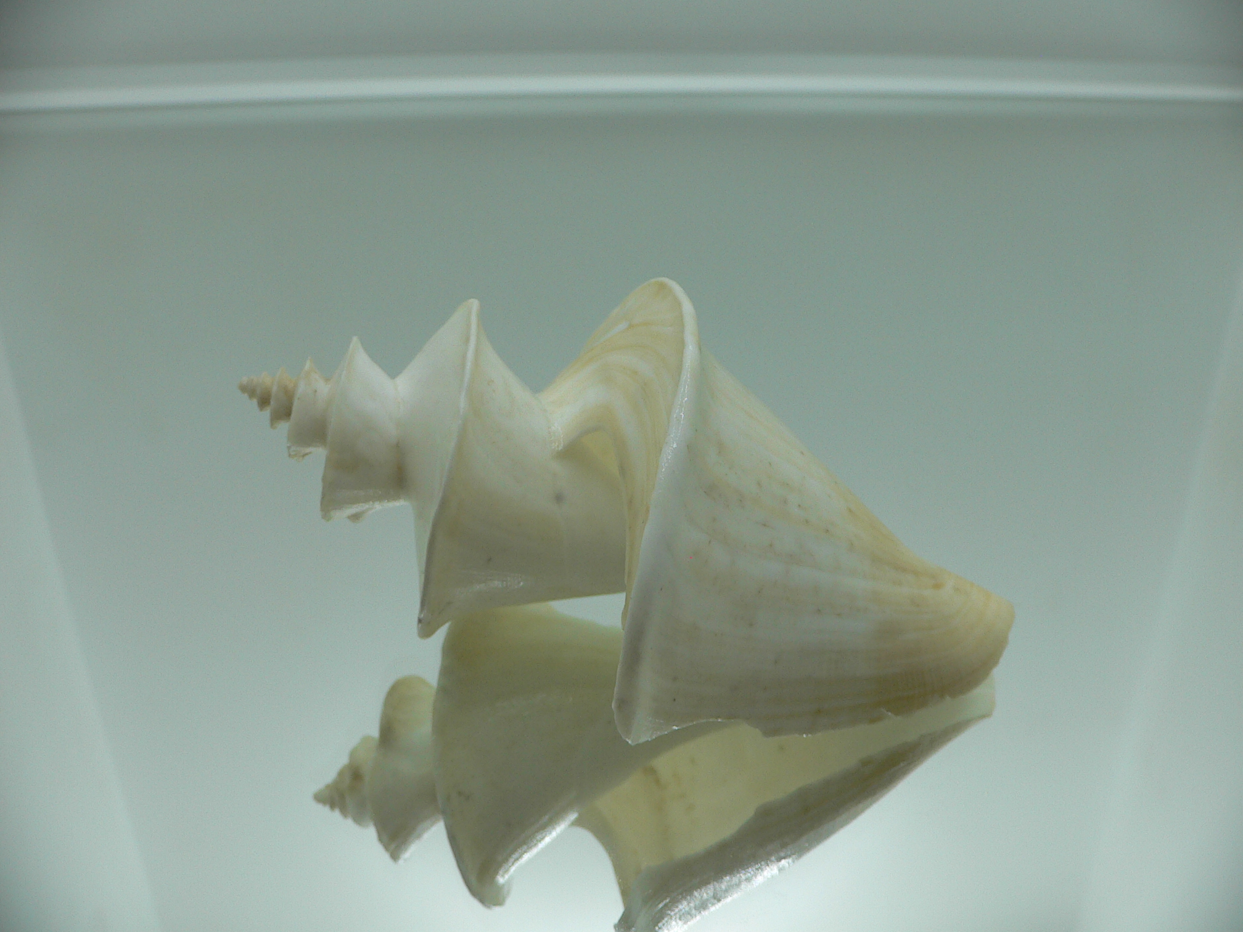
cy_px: 466
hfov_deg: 52.6
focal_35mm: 35
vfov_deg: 40.7
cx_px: 622
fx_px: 1257
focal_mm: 4.6
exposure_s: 1/100
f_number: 2.8
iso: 80
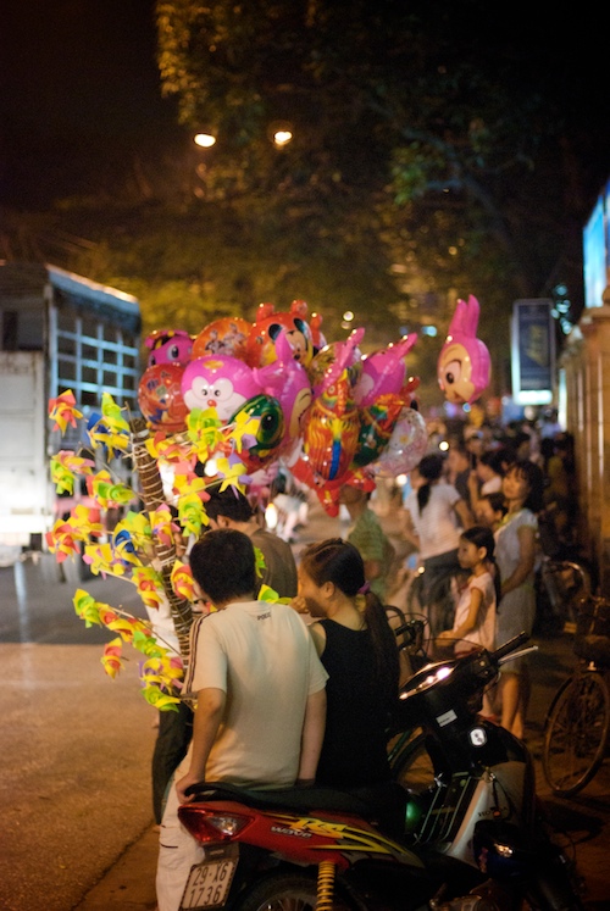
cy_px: 456
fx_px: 1901
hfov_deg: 18.2
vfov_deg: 27.0
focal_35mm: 75
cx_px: 305
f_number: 1.4
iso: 1600
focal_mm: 50
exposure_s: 1/100
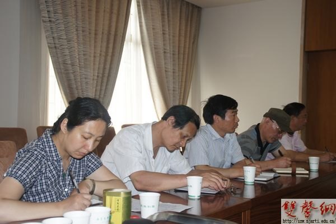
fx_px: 420
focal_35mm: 45
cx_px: 168
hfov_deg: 43.6
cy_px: 112
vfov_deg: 29.9
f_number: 4
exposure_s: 1/60
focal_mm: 30
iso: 200
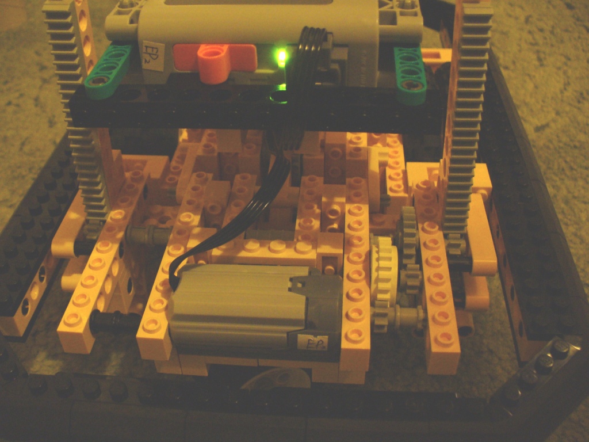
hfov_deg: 50.1
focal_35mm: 37
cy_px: 221
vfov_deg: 38.7
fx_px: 630
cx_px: 294
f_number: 2.8
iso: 200
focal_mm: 6.1
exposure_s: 1/4
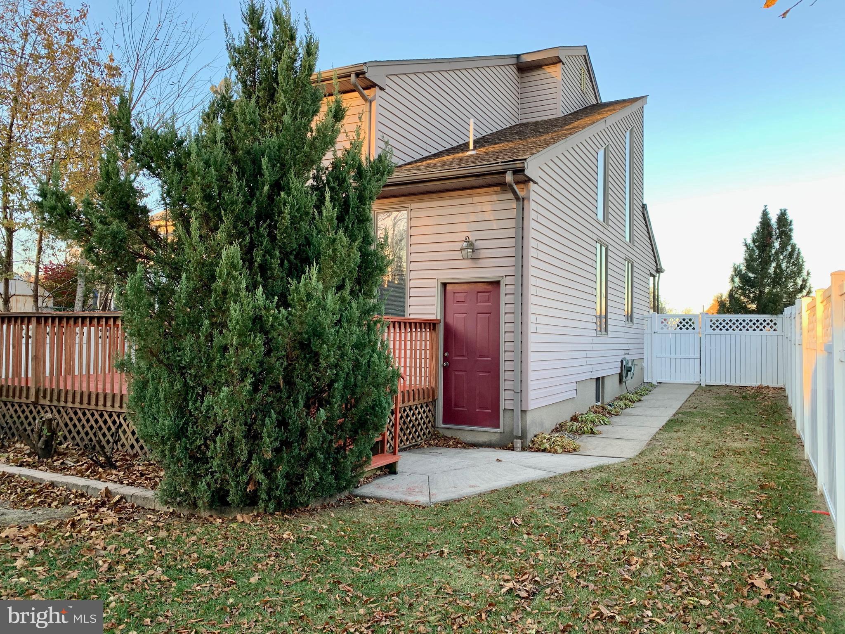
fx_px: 635
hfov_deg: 67.3
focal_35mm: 26
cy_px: 317
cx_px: 422
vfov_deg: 53.1
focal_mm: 4.25
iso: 40
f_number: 1.8
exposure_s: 1/121
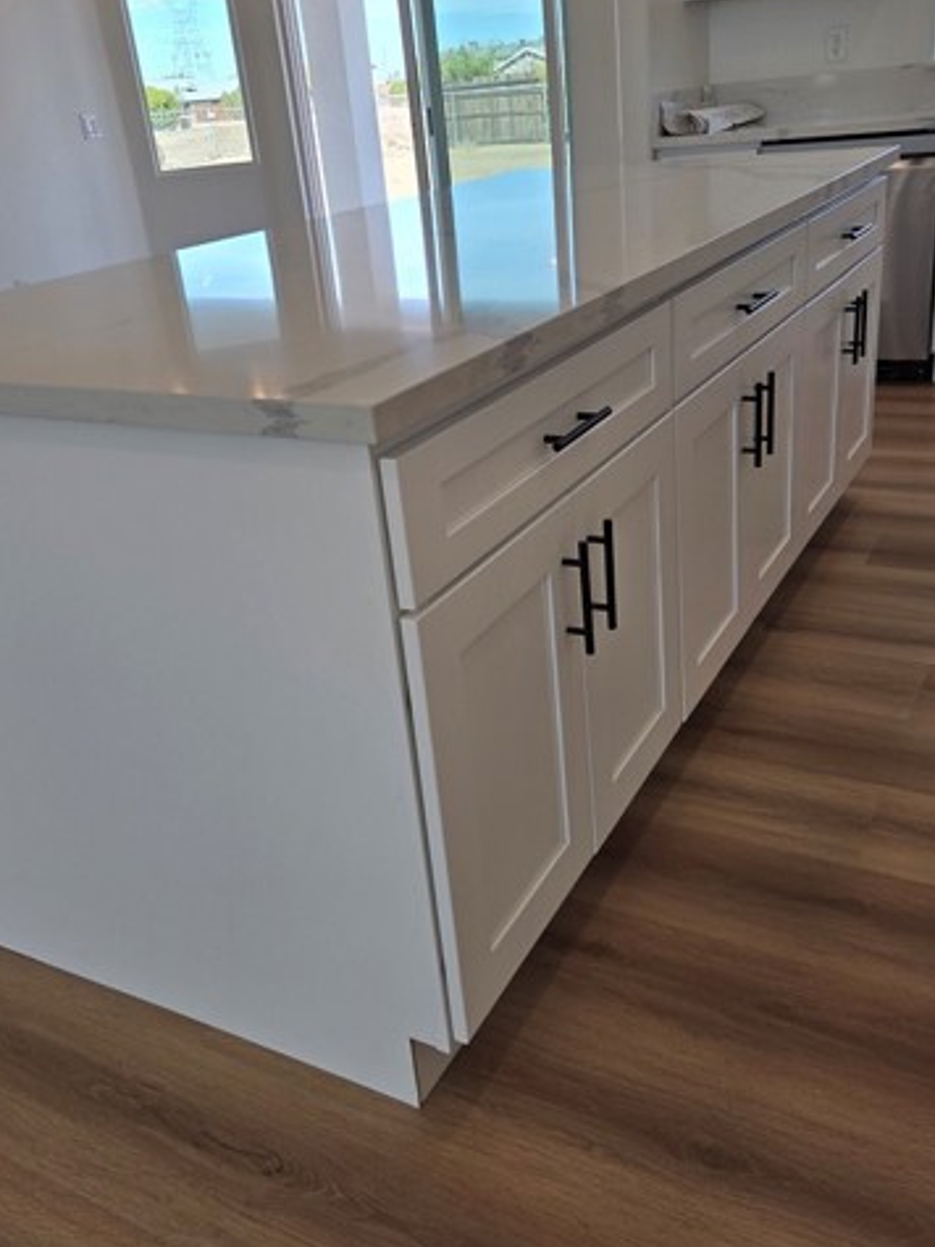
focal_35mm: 31
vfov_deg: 58.3
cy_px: 564
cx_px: 473
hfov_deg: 45.4
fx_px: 1117
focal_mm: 5.4
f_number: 1.8
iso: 80
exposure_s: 1/668
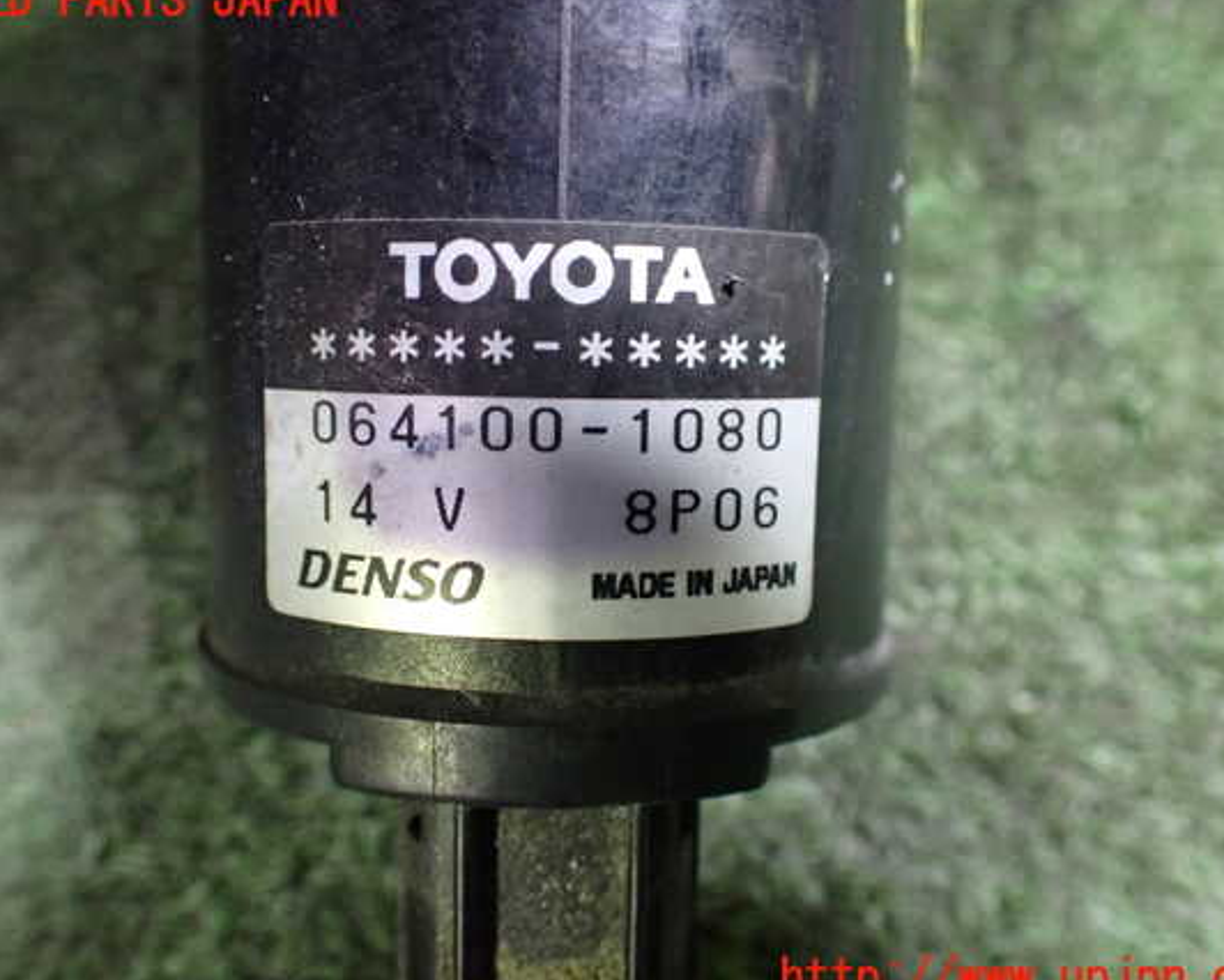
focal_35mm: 33
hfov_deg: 54.2
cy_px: 490
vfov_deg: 44.6
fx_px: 1196
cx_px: 610
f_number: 2.3
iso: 800
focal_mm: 5.4
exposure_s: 1/30
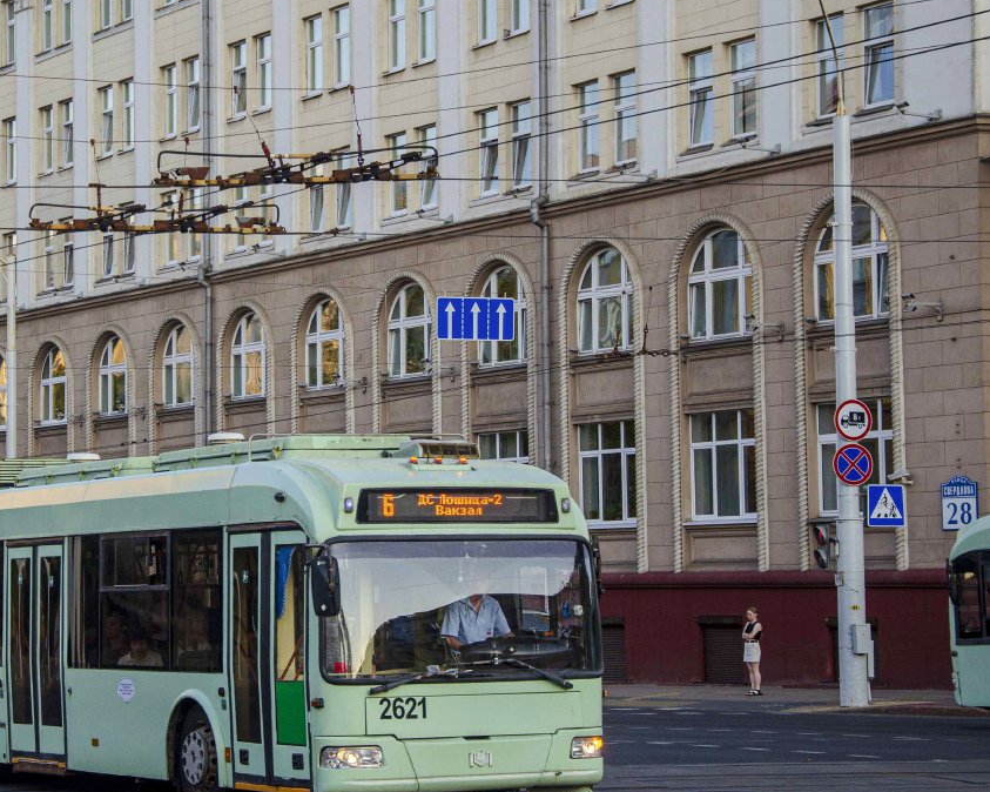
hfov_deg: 18.3
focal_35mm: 104
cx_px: 228
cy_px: 366
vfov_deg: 14.8
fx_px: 3047
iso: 400
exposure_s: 1/320
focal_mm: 48
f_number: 4.8
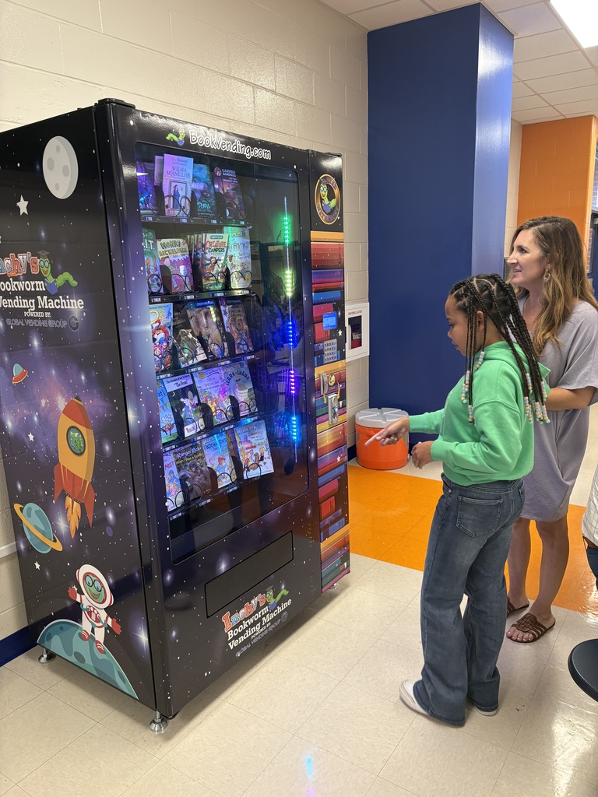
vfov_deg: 67.3
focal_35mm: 26
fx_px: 599
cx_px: 299
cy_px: 398
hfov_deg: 53.1
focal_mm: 5.96
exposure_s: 1/60
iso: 125
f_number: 1.6
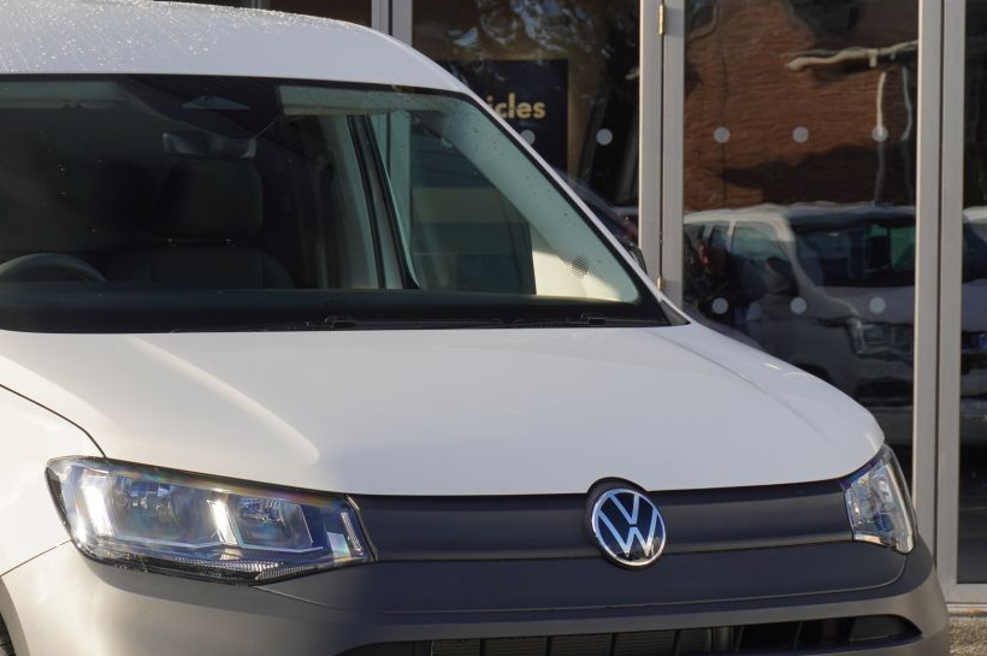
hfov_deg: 16.9
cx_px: 191
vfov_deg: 11.4
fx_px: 3286
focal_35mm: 120
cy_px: 494
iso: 100
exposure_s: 1/125
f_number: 6.7
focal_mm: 41
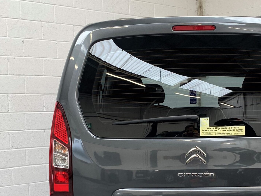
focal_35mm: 47
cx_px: 193
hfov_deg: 39.4
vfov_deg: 30.2
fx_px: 354
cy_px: 156
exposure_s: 1/100
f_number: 1.8
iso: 64
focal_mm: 4.25
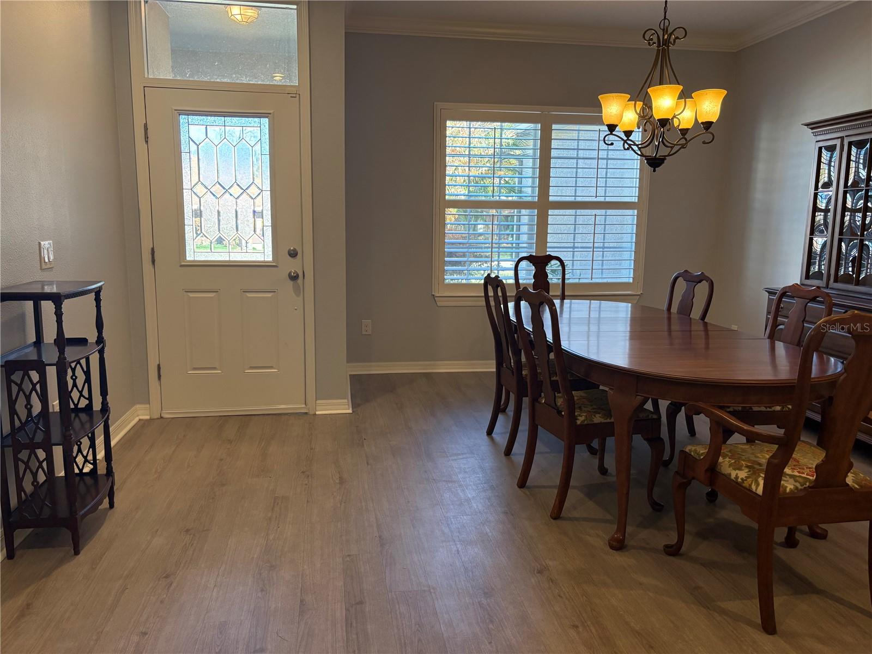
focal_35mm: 26
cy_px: 327
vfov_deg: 53.1
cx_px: 436
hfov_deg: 67.3
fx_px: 655
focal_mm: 5.96
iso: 160
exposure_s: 1/120
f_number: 1.6
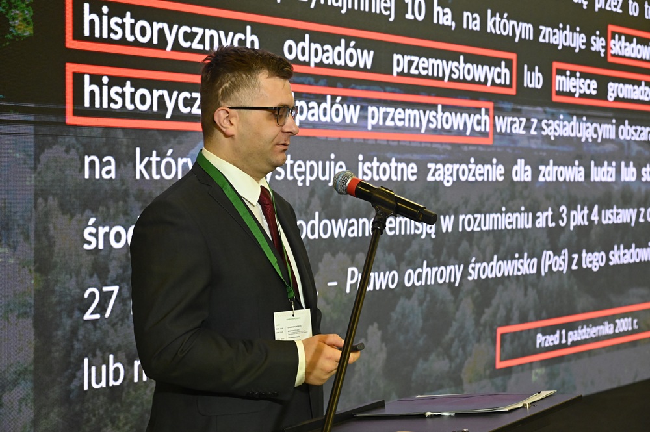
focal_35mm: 65
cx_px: 325
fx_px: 1173
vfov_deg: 20.9
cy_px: 216
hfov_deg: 31.0
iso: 6400
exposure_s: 1/320
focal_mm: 65
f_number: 5.6
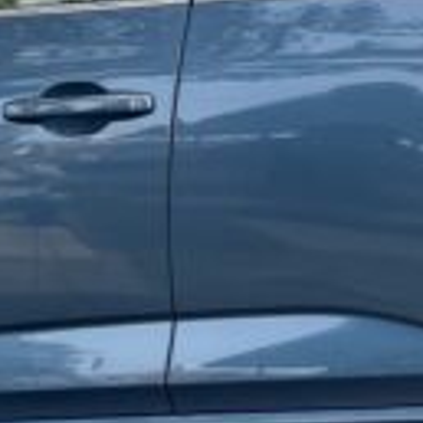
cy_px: 26
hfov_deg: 12.1
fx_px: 1977
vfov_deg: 12.1
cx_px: 13
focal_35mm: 143
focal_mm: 4.2
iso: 32
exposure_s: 1/1247
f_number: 1.6
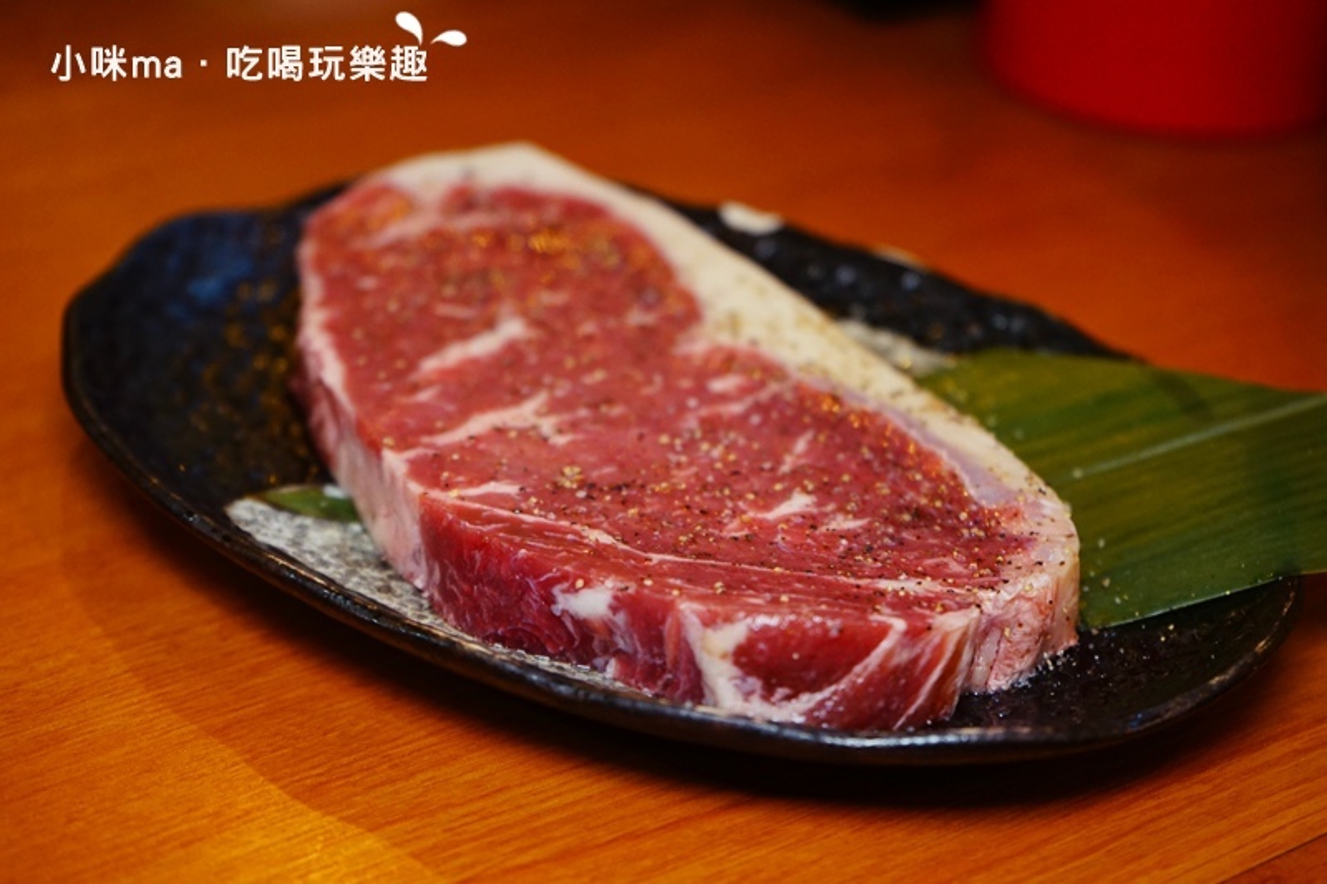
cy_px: 442
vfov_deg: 24.2
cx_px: 664
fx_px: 2064
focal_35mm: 56
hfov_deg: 35.6
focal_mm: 56
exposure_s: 1/60
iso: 2000
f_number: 5
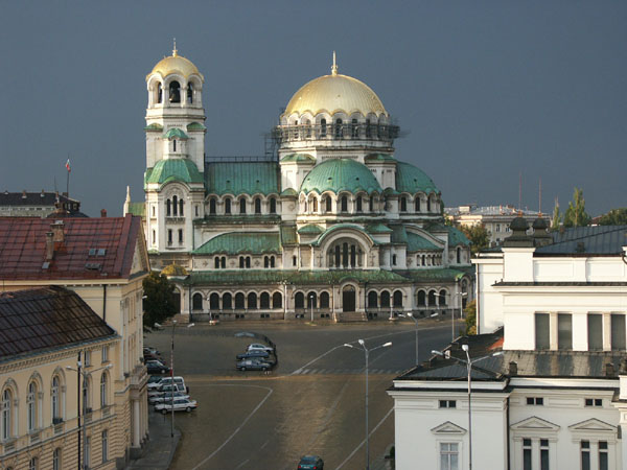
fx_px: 1503
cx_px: 314
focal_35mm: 83
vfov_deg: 17.8
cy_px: 235
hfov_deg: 23.6
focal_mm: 20.61
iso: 100
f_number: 3.5
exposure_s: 1/60
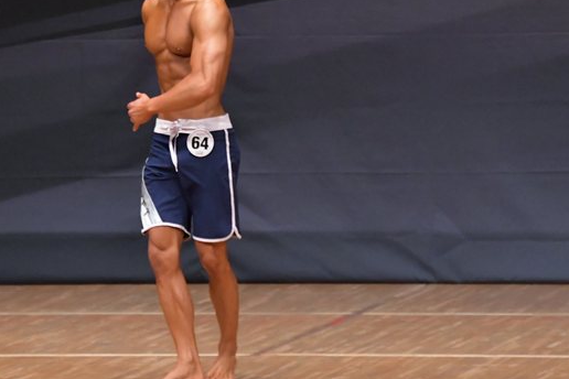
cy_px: 138
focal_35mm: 428
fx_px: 6764
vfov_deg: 3.2
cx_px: 159
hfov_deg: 4.8
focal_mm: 190
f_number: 5.6
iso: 6400
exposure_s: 1/400
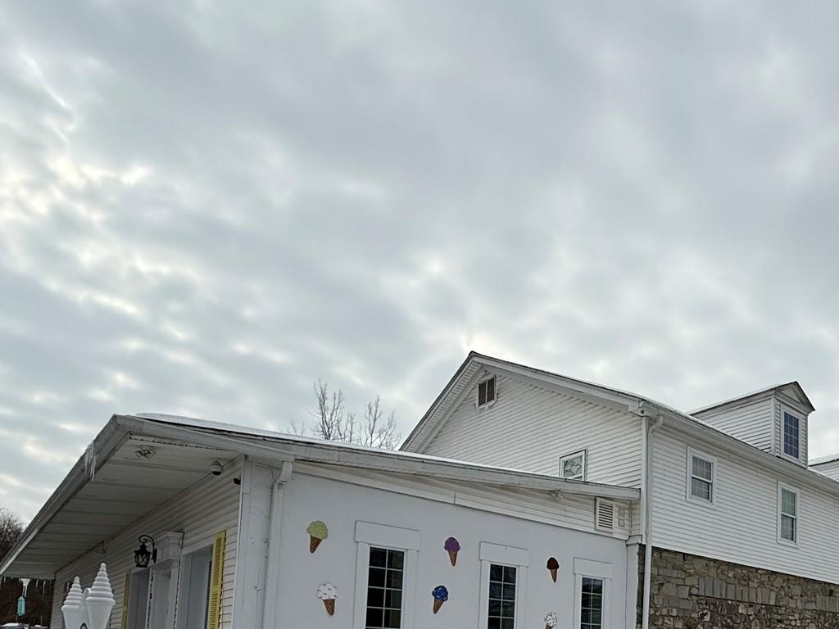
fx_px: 679
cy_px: 613
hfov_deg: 57.9
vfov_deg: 43.5
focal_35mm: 28
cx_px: 688
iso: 50
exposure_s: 1/3891
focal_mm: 2.22
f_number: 2.2
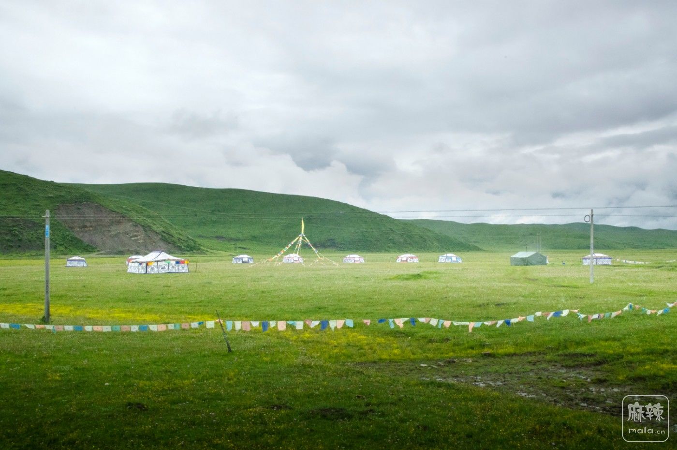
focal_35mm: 33
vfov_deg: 39.9
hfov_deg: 57.3
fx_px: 620
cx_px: 338
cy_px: 225
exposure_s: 1/60
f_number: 20
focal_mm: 22
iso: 400
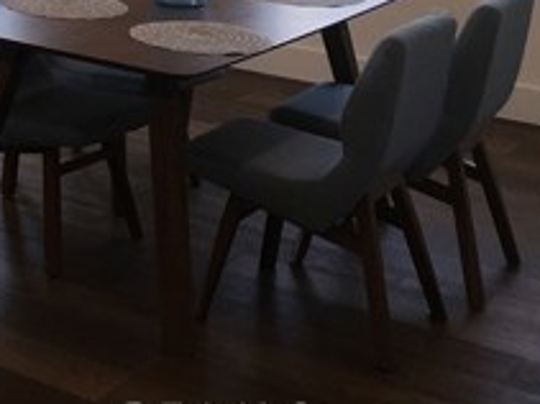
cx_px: -200
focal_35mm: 88
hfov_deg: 20.1
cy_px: -151
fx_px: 1372
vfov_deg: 15.8
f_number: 2.2
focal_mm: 4.15
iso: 25
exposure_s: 1/125
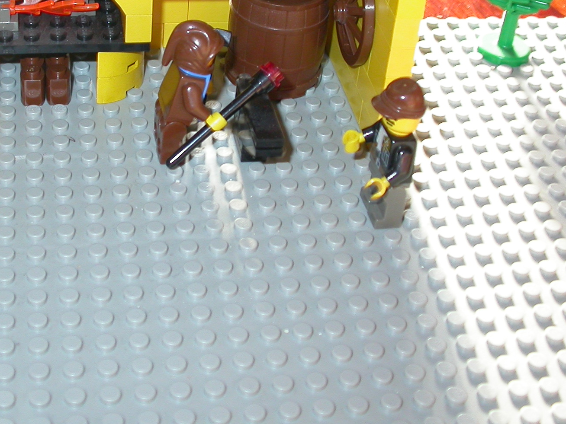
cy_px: 74
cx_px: 175
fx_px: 1079
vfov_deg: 21.9
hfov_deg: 29.1
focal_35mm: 66
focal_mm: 7.85
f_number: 2.6
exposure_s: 1/30
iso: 100
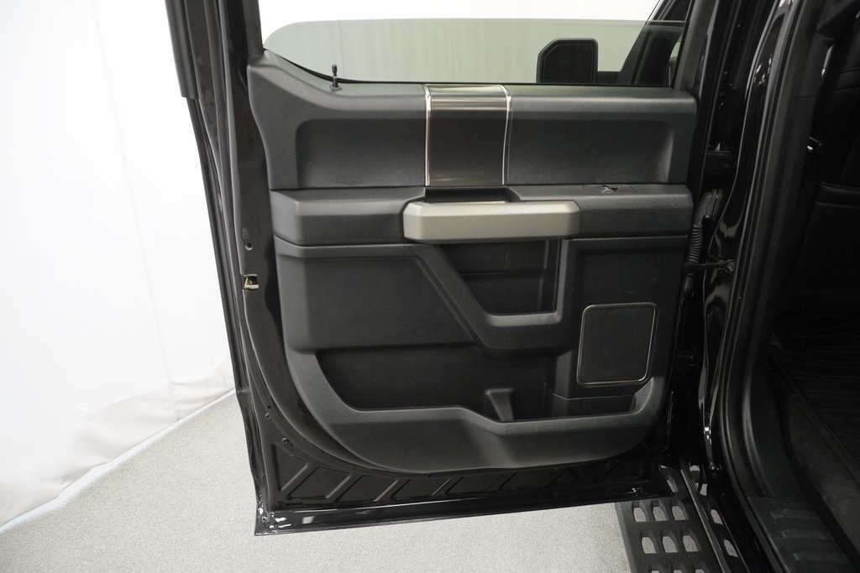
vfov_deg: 53.1
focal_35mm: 24
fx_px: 573
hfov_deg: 73.7
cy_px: 286
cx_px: 430
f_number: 5.6
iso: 1600
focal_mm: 16
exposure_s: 1/60
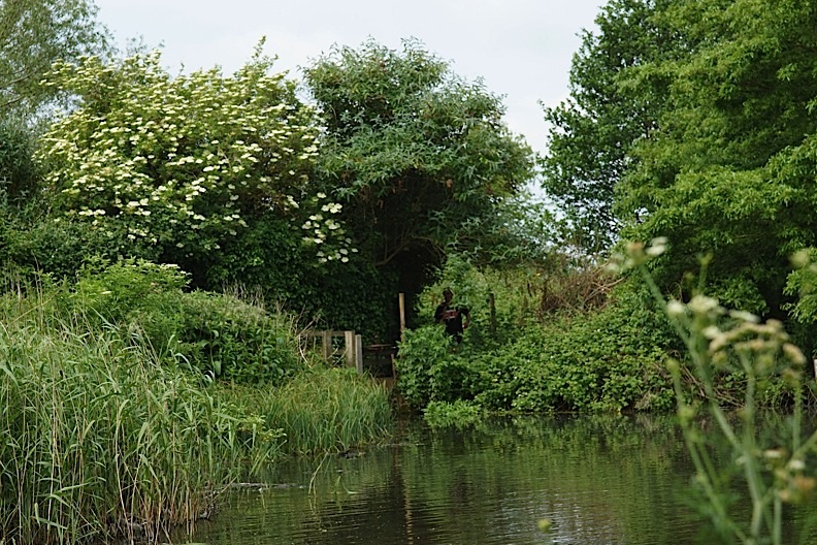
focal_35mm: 106
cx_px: 412
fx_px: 2405
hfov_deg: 19.3
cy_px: 274
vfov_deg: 12.9
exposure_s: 1/250
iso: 100
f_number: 5.6
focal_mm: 70
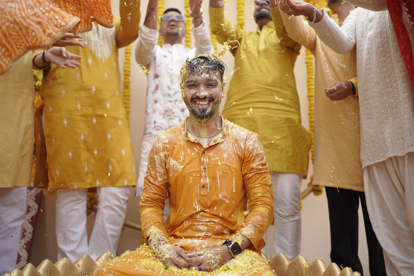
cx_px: 207
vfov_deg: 37.9
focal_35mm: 35
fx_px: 402
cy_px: 138
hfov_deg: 54.4
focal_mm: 35
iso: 160
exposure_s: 1/1250
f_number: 1.4
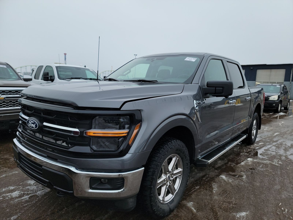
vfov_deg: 56.8
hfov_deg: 71.6
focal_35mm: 24
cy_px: 110
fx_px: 203
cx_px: 146
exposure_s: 1/242
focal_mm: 6.7
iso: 50
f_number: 1.8
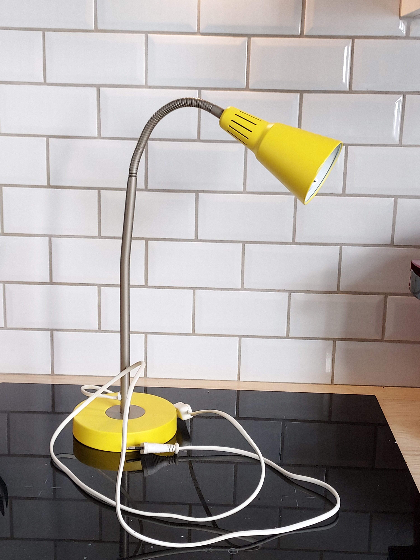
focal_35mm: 24
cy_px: 280
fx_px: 388
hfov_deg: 56.8
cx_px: 210
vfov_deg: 71.6
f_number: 1.8
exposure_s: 1/50
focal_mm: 4.6
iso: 125
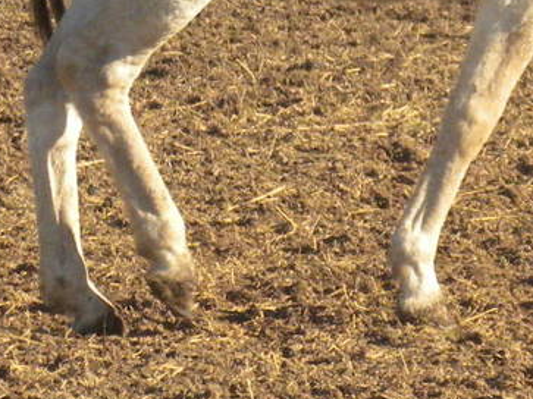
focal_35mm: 525
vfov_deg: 2.8
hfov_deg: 3.8
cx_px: 545
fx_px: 8081
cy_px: 21
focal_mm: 21
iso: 192
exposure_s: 1/764
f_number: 5.1
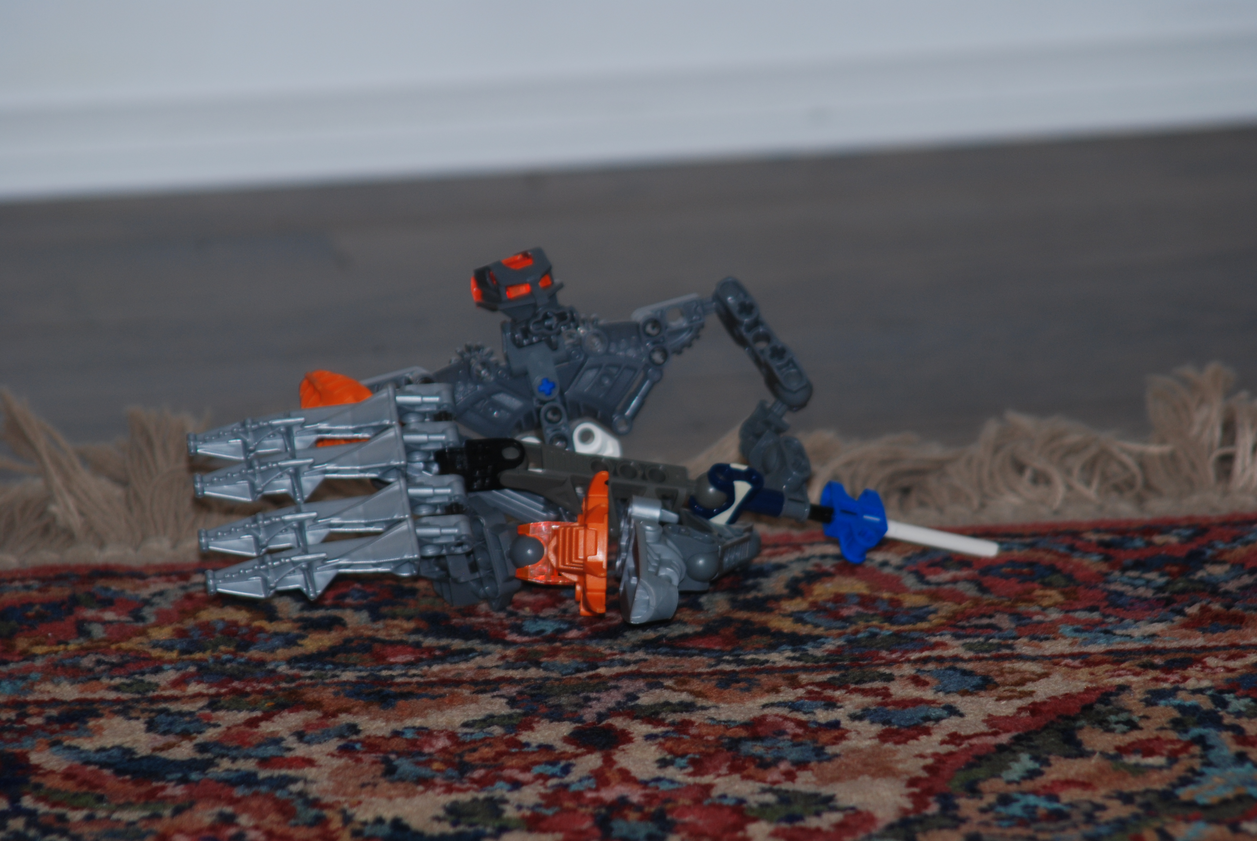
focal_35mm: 300
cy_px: 420
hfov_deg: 6.9
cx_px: 628
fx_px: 10488
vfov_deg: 4.6
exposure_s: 1/60
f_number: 5.6
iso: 200
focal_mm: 200
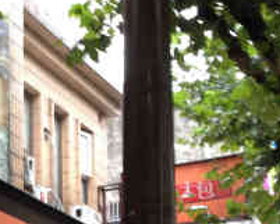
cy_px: 246
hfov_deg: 15.6
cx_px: -52
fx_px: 987
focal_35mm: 119
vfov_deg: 12.7
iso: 100
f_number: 2.4
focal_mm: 4.28
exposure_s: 1/20
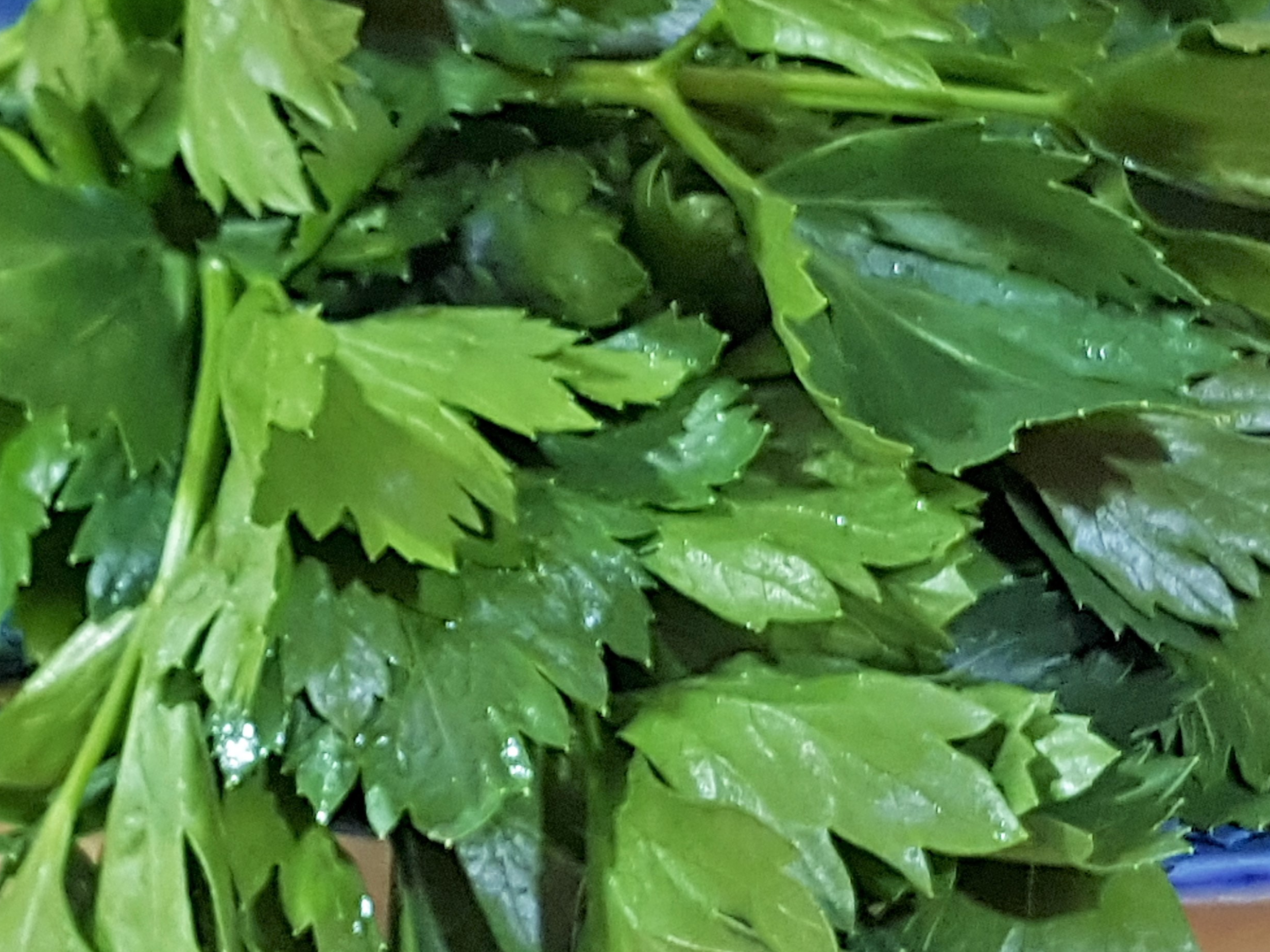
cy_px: 370
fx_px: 1431
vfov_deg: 36.6
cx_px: 768
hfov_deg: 47.6
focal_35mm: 39
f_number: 1.7
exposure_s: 1/25
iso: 200
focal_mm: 4.2
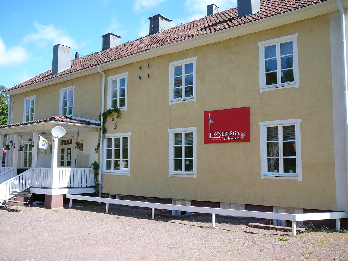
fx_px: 352
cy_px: 130
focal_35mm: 35
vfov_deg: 40.7
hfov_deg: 52.6
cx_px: 174
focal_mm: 5.2
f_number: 2.8
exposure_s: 1/640
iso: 80
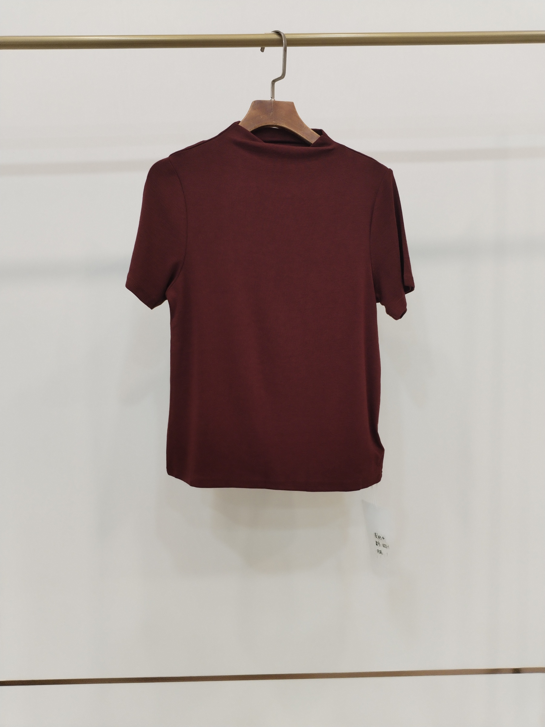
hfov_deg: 48.2
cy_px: 364
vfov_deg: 61.7
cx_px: 272
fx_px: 609
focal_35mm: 29
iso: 356
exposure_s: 1/60
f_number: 1.8
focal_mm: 4.75
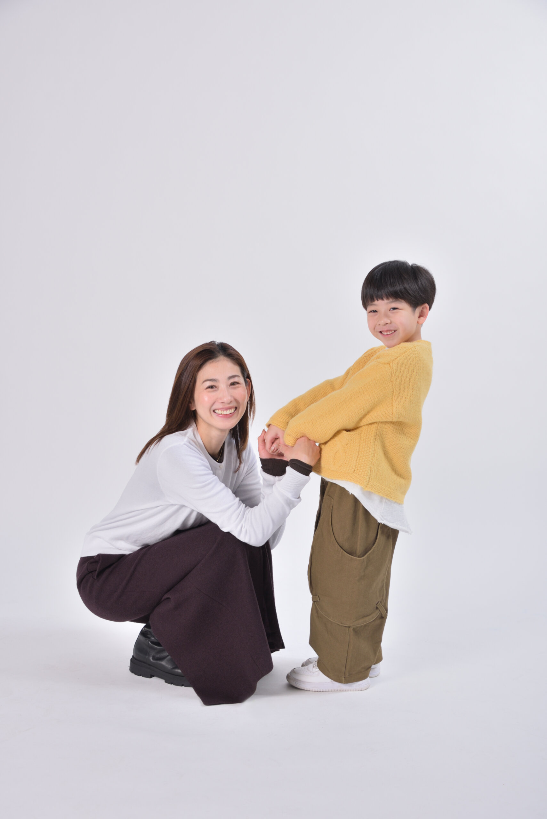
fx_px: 1184
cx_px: 274
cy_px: 410
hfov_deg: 26.0
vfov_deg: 38.2
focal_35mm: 52
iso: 200
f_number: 8
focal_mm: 52
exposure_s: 1/160
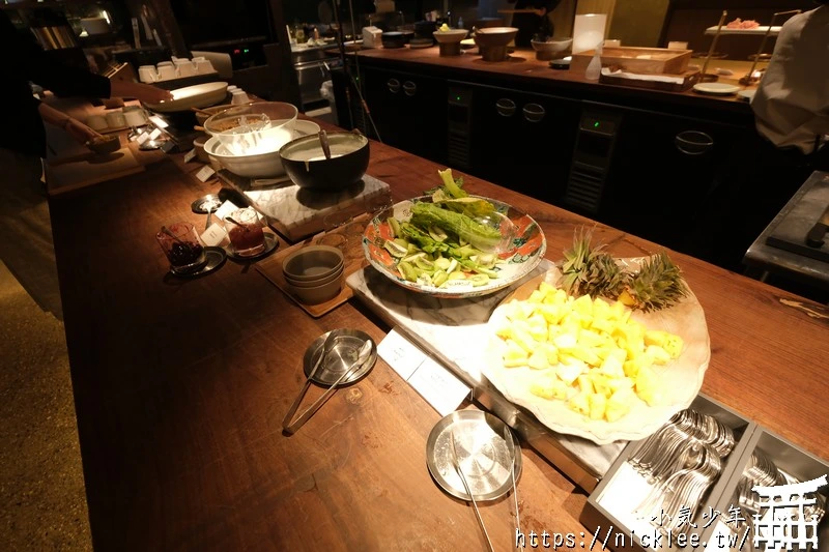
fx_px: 368
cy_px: 276
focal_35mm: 16
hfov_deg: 96.7
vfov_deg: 73.7
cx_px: 414
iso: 1250
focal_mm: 10.5
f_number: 4
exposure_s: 1/60
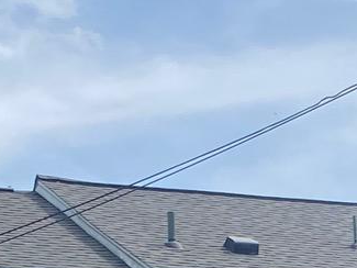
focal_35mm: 164
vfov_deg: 8.2
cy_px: 683
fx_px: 1692
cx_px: 416
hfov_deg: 11.8
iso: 32
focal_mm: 4.25
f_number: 1.8
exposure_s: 1/1779
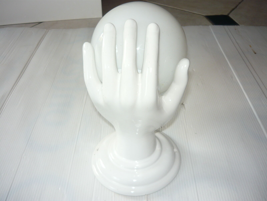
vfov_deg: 42.9
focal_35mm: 33
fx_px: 255
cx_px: 134
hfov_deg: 55.4
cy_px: 100
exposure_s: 1/30
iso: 100
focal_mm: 5.5
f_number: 2.8
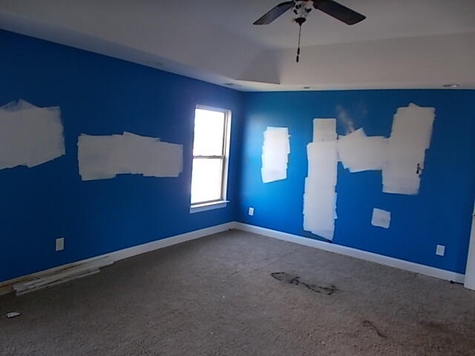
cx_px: 238
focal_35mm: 26
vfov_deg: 53.1
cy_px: 178
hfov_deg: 67.3
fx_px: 357
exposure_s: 1/25
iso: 140
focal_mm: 4.6
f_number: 3.2
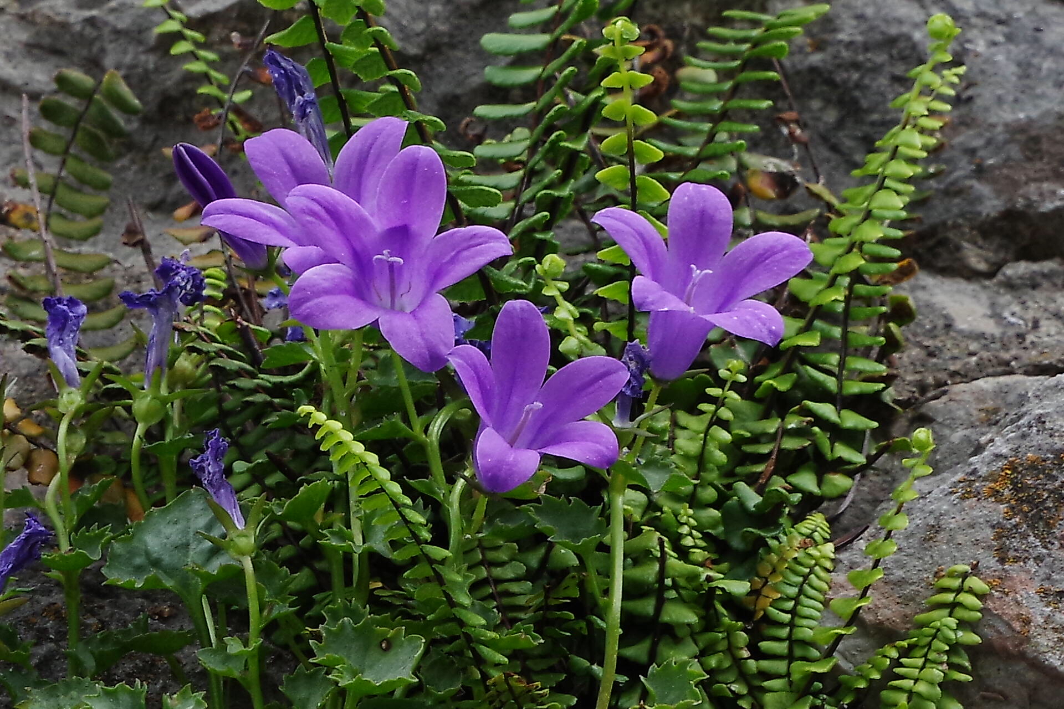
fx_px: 2069
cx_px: 532
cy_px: 354
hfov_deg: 28.8
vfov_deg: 19.5
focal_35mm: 70
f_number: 11
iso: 800
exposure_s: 1/60
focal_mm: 70
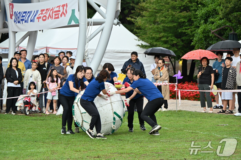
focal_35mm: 165
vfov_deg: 8.3
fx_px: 1104
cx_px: 120
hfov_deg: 12.5
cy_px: 80
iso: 160
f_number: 7.6
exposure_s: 1/80
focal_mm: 165
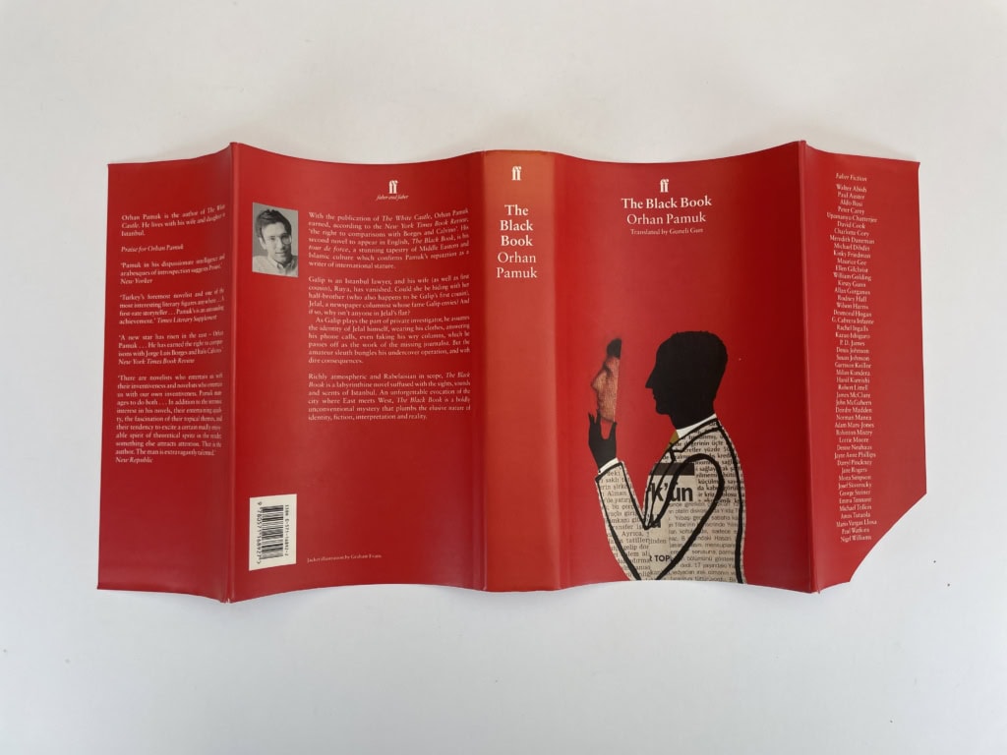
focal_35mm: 26
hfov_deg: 67.3
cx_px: 504
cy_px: 378
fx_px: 756
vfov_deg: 53.1
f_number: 1.6
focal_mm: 4.2
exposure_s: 1/316
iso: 32
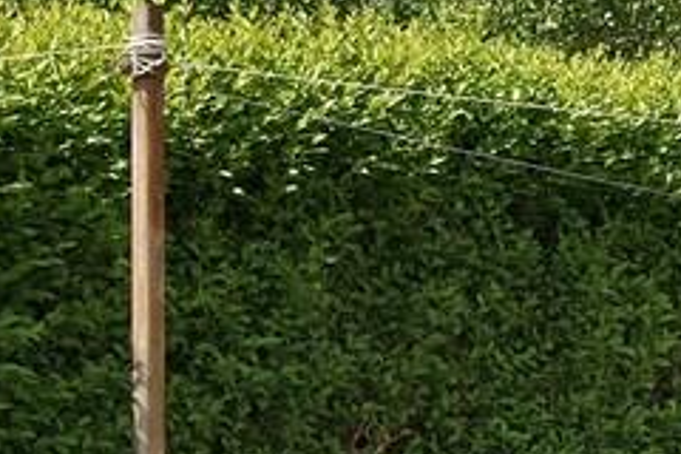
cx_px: 1422
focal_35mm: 128
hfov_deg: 13.4
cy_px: 214
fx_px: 2421
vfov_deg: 10.7
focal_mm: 20
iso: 100
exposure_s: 1/250
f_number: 8
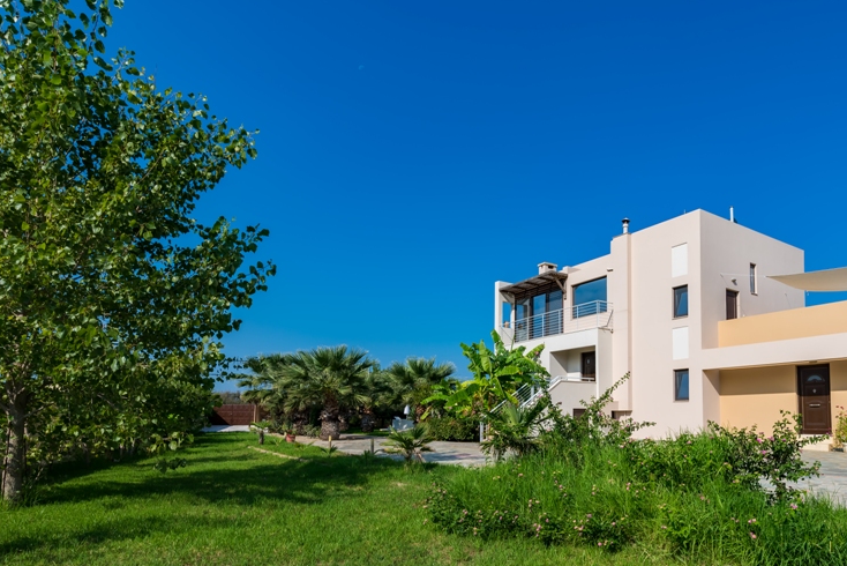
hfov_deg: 80.1
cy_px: 321
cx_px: 515
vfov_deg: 59.3
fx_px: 494
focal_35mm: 21
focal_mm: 16
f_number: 14
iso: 50
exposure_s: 1/125
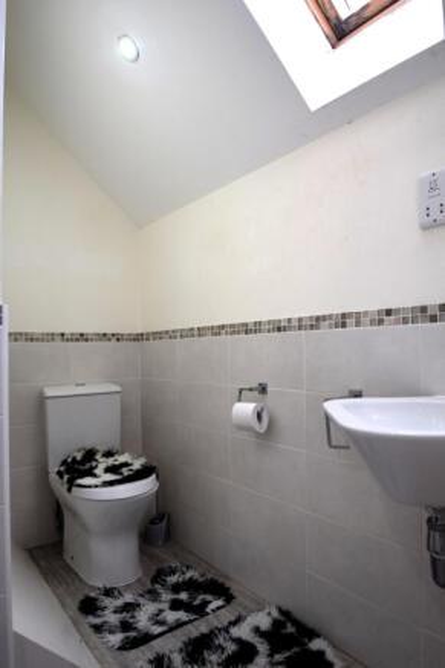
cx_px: 222
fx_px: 417
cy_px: 334
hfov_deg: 56.1
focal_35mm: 22
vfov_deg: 77.3
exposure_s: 1/60
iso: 400
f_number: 4
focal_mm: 15
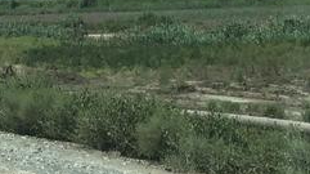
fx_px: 2061
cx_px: -367
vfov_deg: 4.8
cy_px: -77
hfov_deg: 8.1
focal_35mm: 251
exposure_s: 1/1779
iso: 16
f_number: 2.4
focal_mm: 6
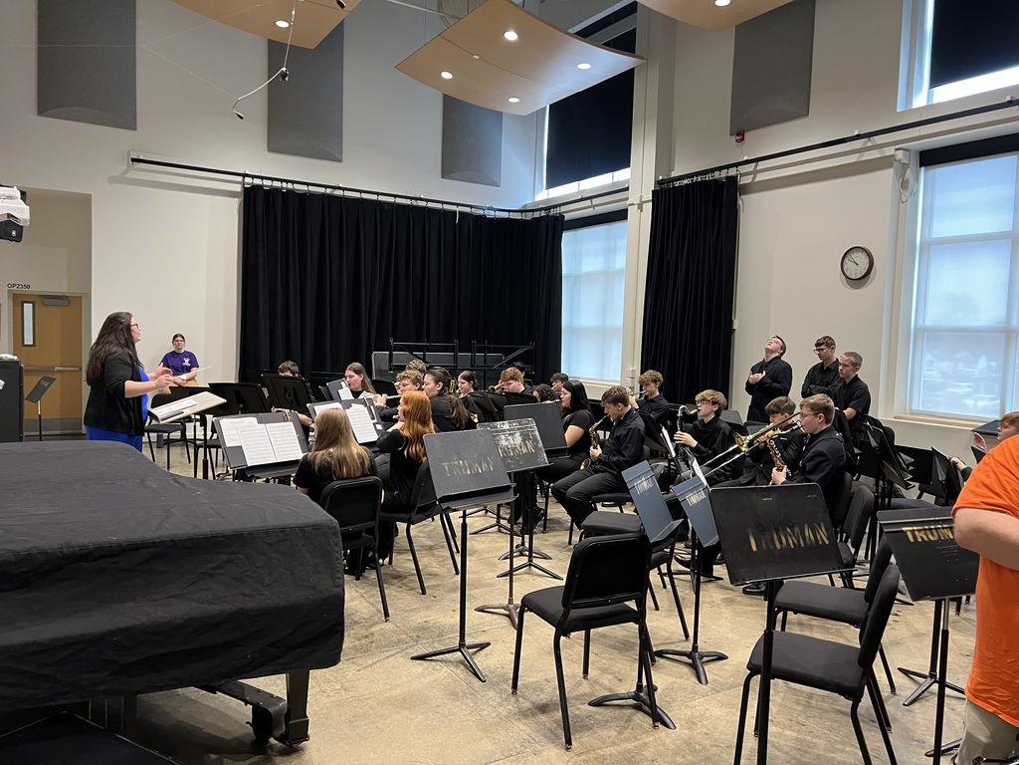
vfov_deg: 53.1
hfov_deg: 67.3
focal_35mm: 26
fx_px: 765
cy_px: 382
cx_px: 510
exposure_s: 1/60
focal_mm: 5.7
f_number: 1.5
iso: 200
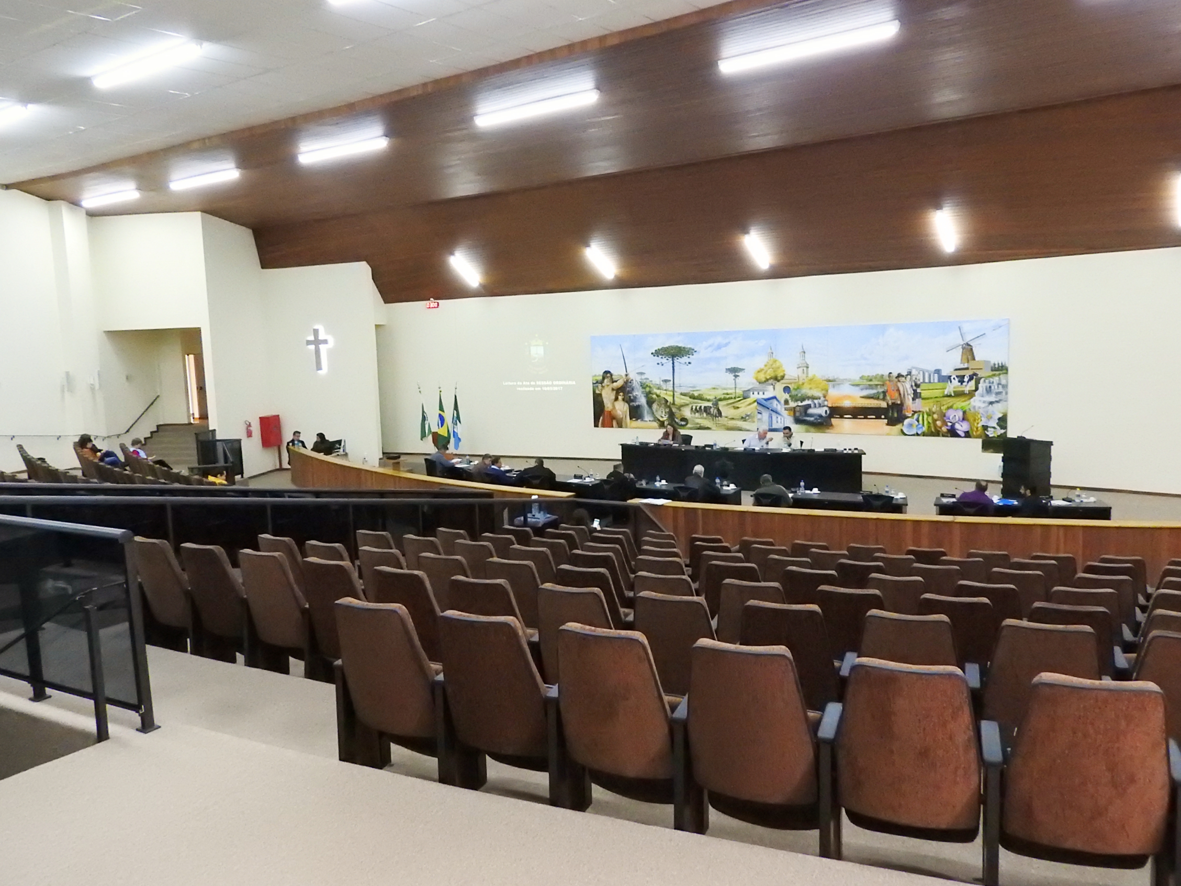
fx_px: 819
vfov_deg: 56.8
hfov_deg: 71.6
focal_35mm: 24
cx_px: 590
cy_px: 443
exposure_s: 1/80
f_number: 3.3
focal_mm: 4.3
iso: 1600
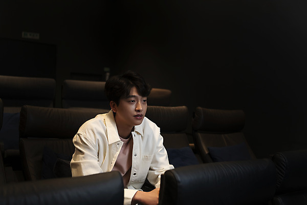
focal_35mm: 44
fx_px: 375
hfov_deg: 44.5
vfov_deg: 30.5
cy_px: 102
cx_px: 154
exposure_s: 1/100
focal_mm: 44
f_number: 2.8
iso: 1250
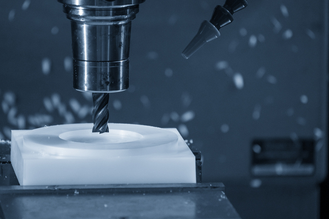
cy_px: 102
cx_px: 163
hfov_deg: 5.9
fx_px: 3198
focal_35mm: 350
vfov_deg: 3.9
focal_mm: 200
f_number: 6.3
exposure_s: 1/250
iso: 2000
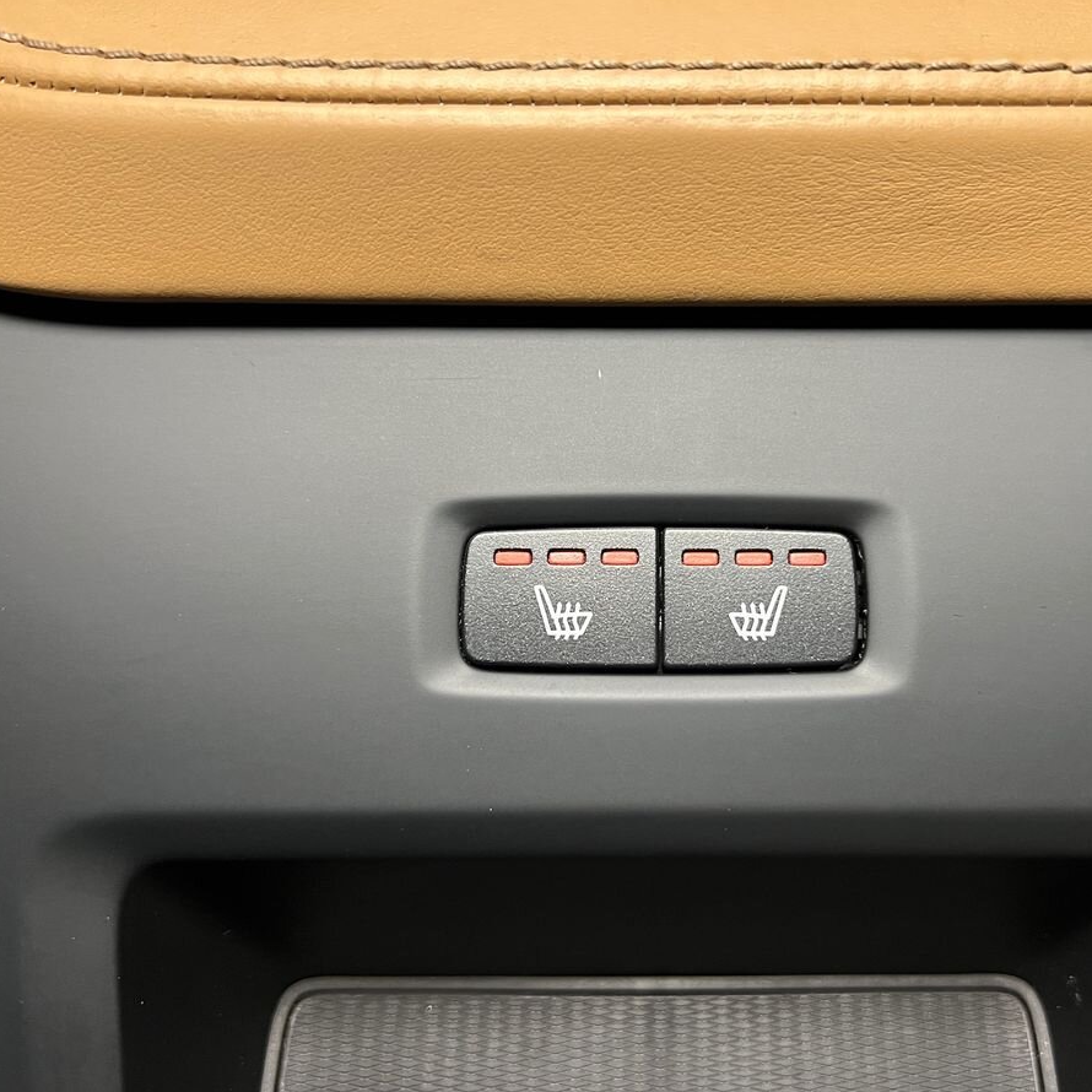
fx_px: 1106
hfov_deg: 52.1
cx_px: 664
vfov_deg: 52.5
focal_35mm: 31
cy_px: 546
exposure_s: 1/60
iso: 200
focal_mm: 5.7
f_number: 1.5
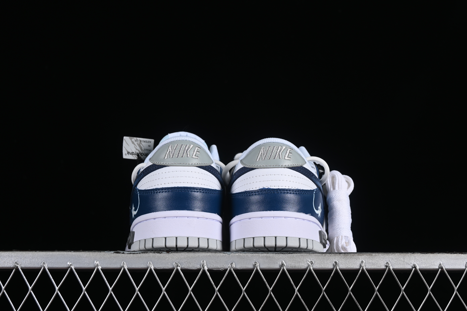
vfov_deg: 18.2
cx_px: 234
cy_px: 156
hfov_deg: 27.0
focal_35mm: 75
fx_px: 973
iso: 160
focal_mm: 50
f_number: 8
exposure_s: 1/80
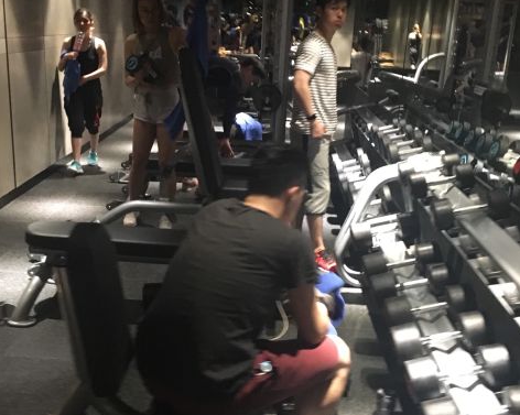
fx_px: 646
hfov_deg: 43.8
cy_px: 218
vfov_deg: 35.6
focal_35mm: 42
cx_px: 234
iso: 320
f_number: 2.2
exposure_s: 1/17
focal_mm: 4.15
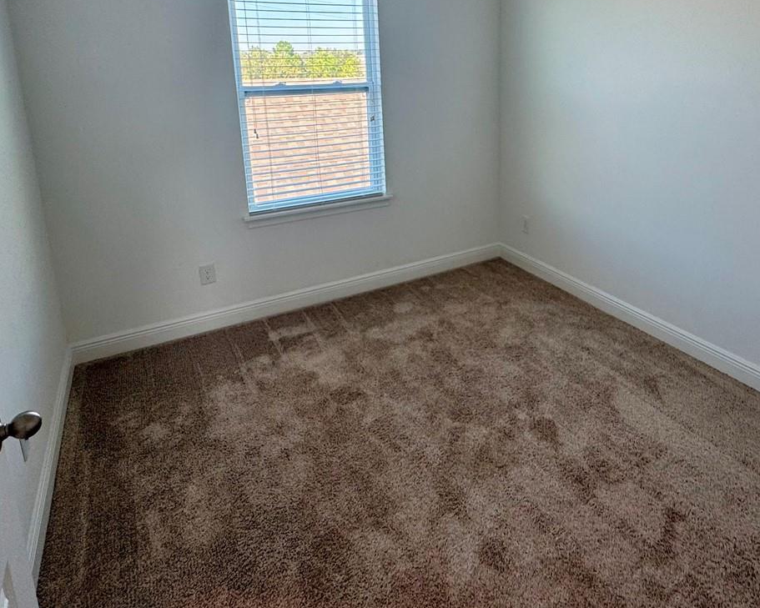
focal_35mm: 24
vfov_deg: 56.5
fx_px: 540
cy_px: 168
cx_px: 480
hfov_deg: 69.1
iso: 125
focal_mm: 2.22
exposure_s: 1/120
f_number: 2.2
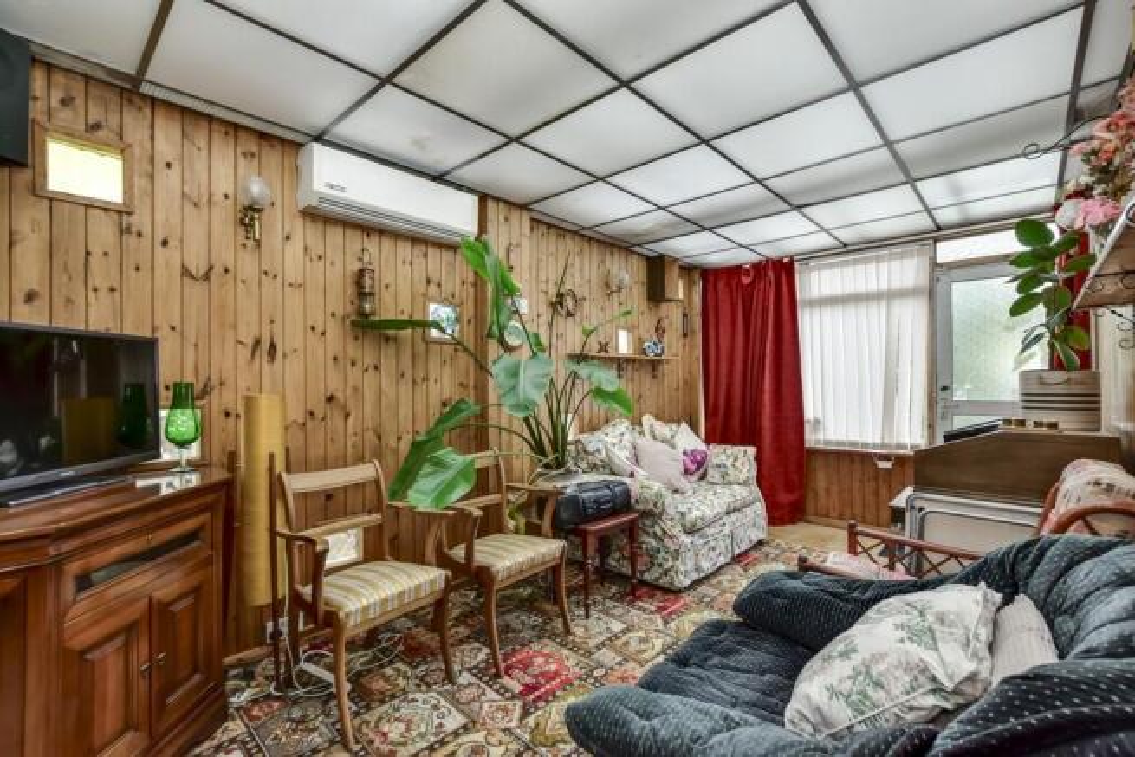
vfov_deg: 77.4
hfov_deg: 100.4
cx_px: 568
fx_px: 473
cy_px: 378
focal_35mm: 15
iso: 640
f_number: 8
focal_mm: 10
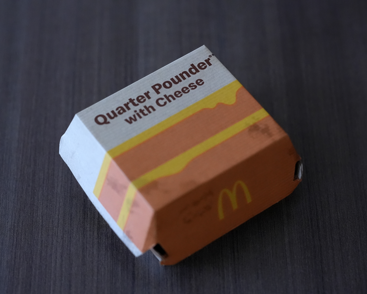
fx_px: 1043
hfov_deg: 20.0
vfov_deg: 16.0
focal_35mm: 96
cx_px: 170
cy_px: 147
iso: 5000
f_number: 2.5
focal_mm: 85
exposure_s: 1/800
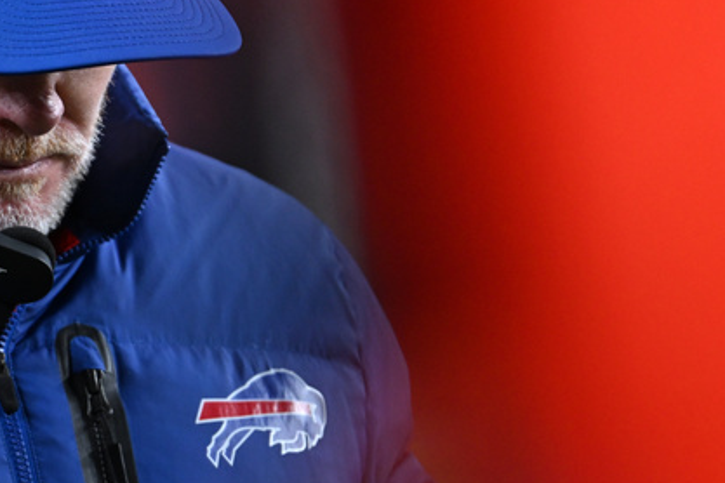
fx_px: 27689
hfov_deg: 1.5
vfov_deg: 1.0
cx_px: 156
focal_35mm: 1375
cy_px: 166
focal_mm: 560
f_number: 4
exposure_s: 1/1000
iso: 2000
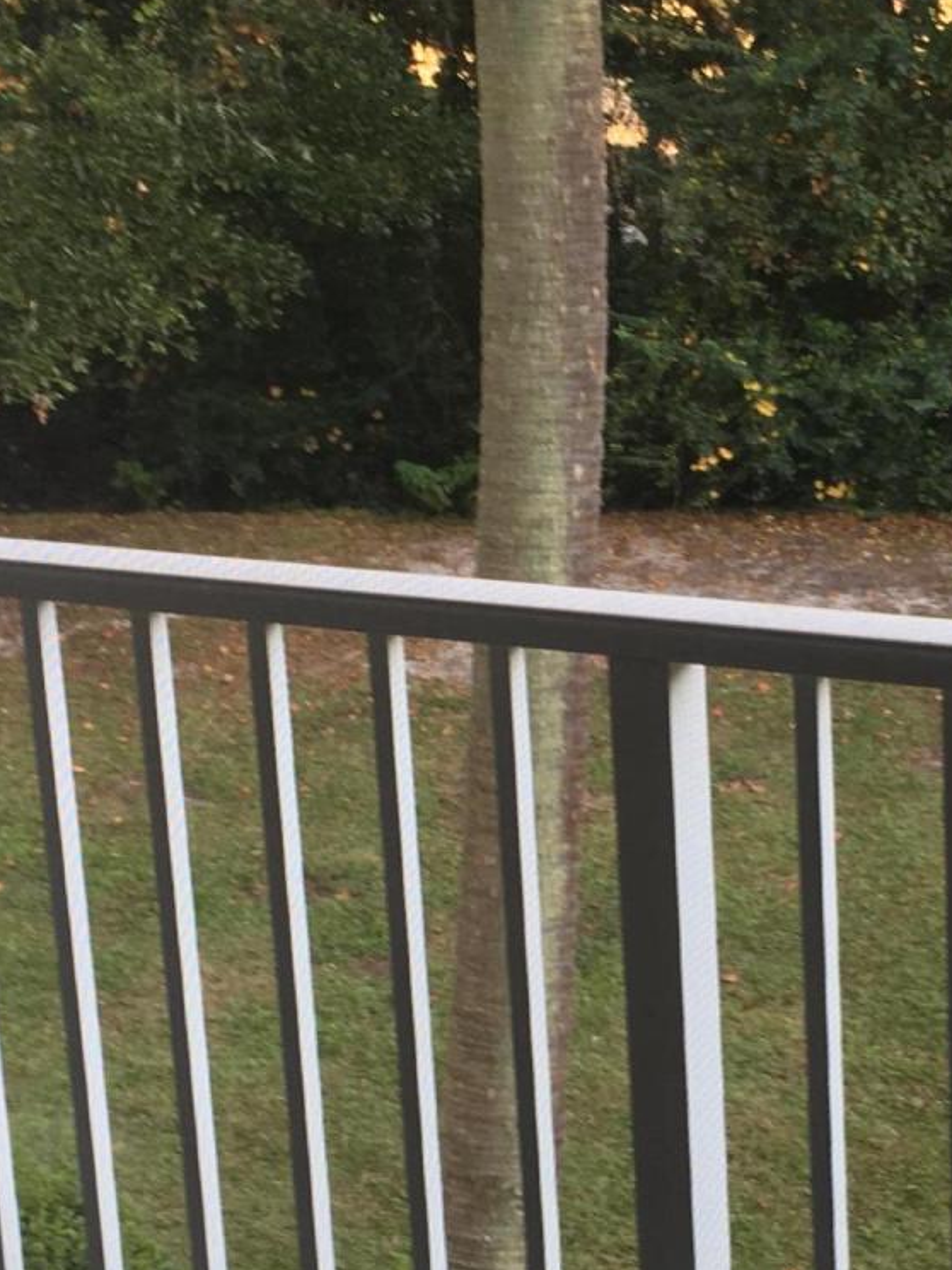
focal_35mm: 78
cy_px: 758
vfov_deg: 25.0
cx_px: 781
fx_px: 2860
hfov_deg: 18.7
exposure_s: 1/30
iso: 25
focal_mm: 4.15
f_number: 2.2
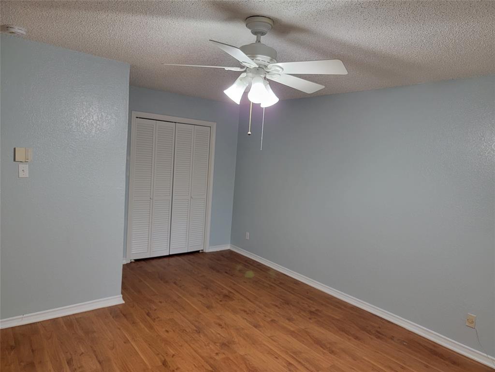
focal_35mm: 24
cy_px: 186
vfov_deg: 56.8
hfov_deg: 71.6
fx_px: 343
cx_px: 248
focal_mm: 6.7
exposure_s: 1/60
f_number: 1.8
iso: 200
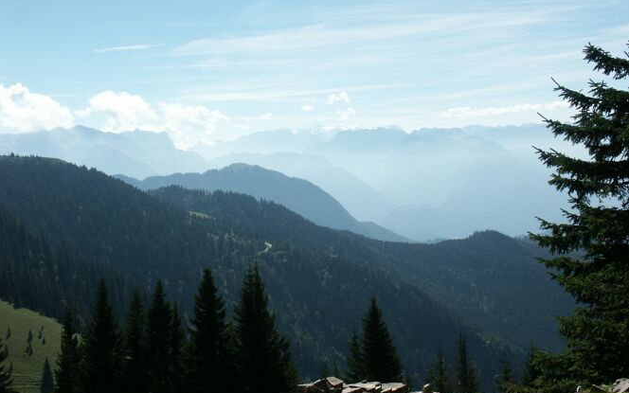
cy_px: 189
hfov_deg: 40.3
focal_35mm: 50
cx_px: 314
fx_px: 857
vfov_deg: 25.8
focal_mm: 12.12
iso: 100
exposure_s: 1/350
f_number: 9.5
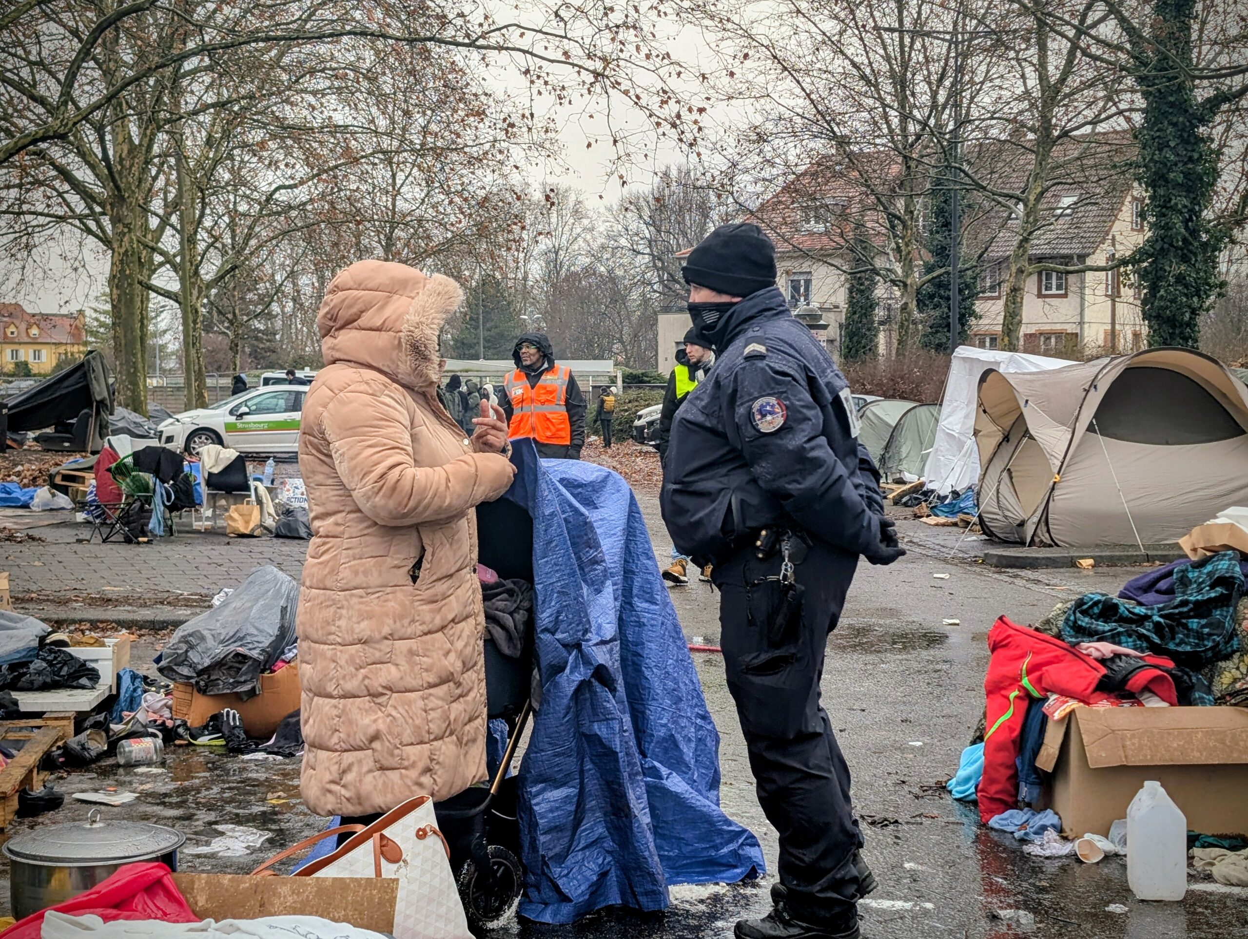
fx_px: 1769
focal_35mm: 49
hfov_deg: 38.9
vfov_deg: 29.7
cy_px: 470
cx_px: 624
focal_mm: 6.9
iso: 26
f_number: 1.68
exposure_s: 1/192
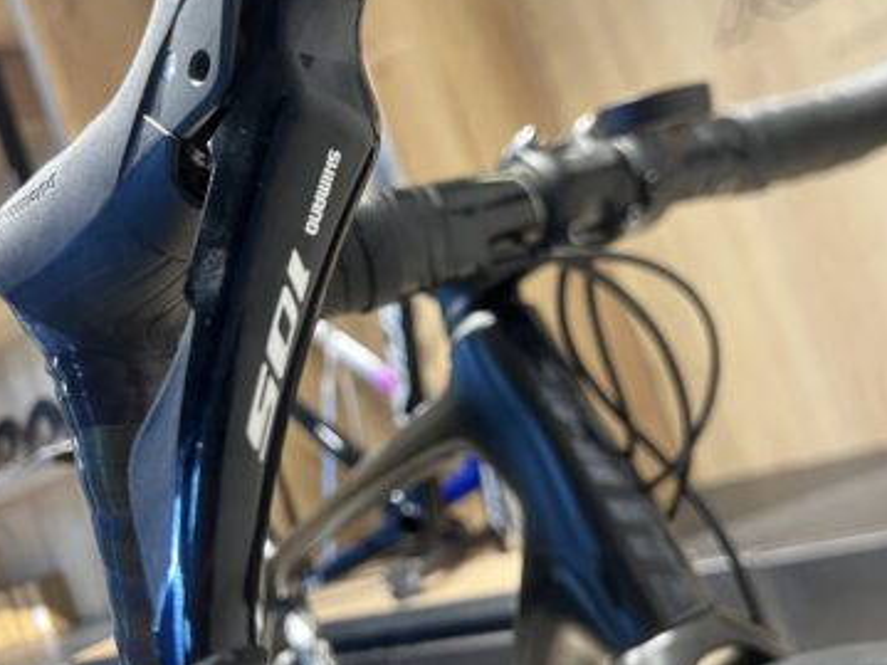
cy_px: 336
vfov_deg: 48.2
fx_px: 743
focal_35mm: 29
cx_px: 400
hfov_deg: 61.6
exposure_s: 1/60
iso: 320
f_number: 1.5
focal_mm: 5.7
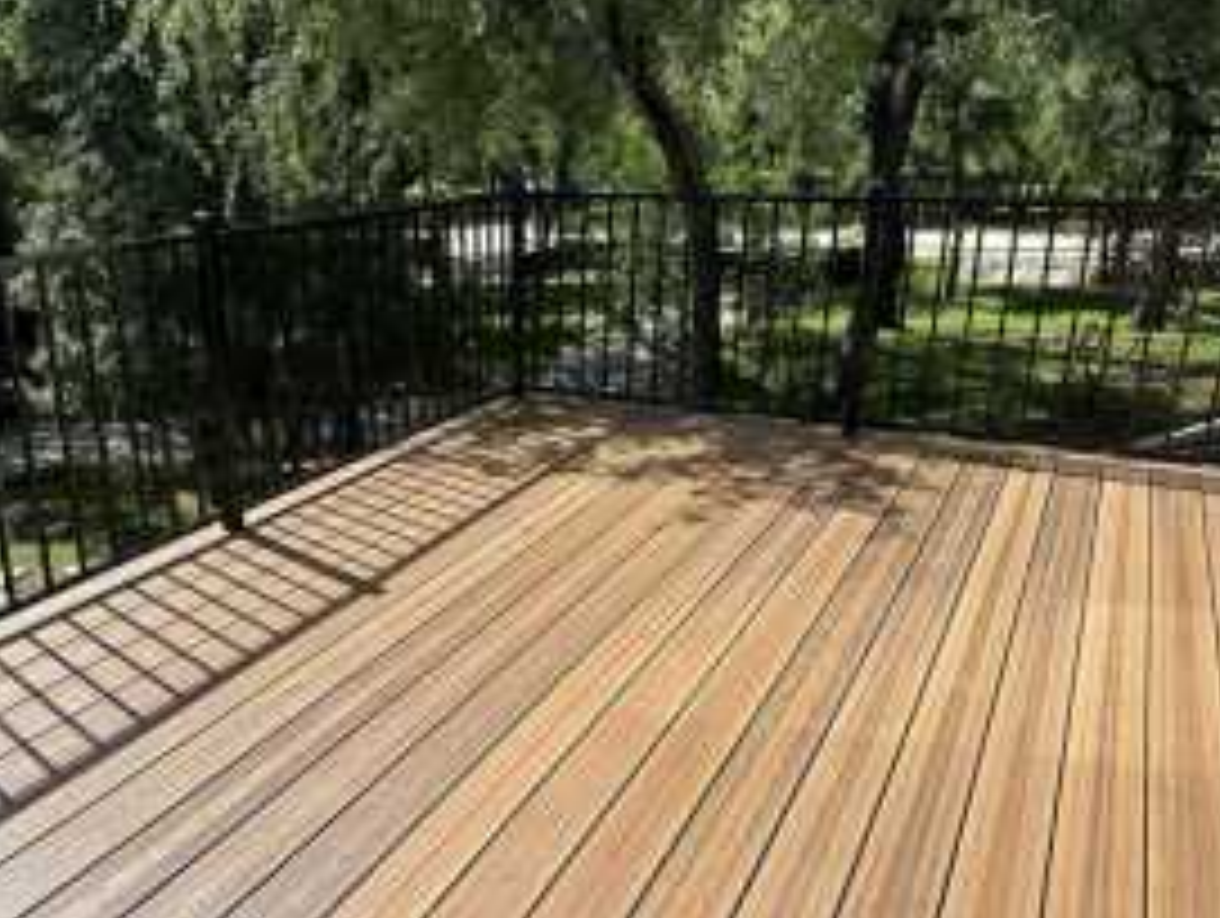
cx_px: 477
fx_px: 1094
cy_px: 506
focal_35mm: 31
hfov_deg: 57.7
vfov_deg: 45.5
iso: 80
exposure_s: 1/2660
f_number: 1.8
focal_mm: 6.9
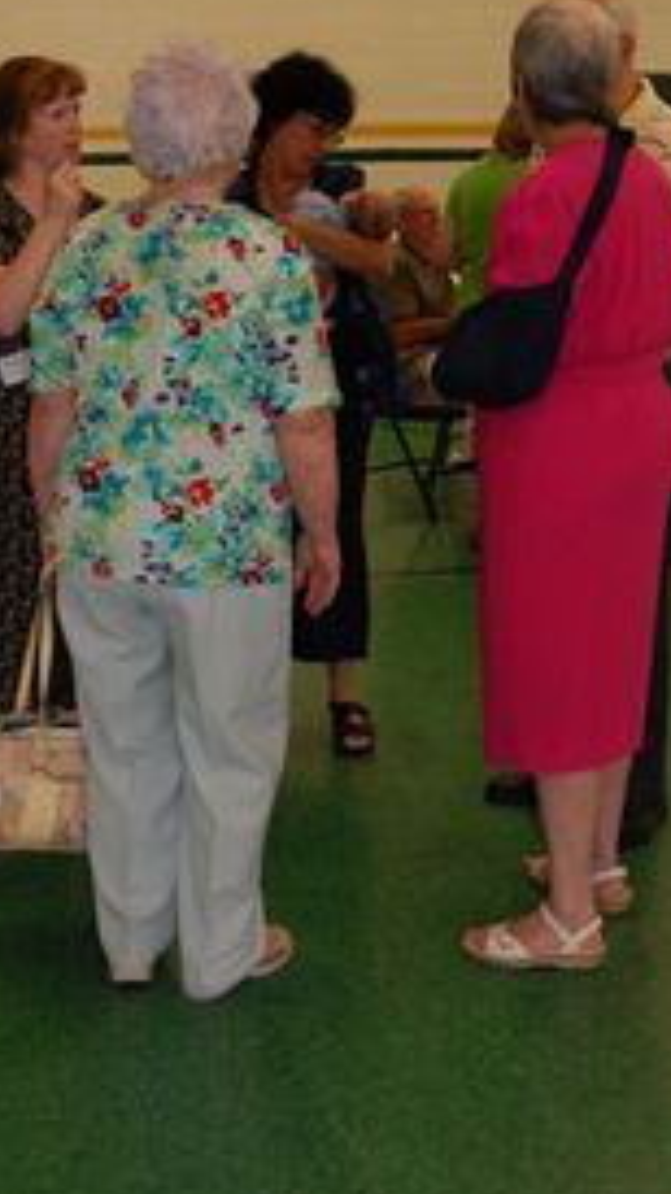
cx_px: 261
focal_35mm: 53
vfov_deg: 39.1
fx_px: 1670
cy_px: 458
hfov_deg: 22.7
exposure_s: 1/60
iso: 1600
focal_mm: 23
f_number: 5.6
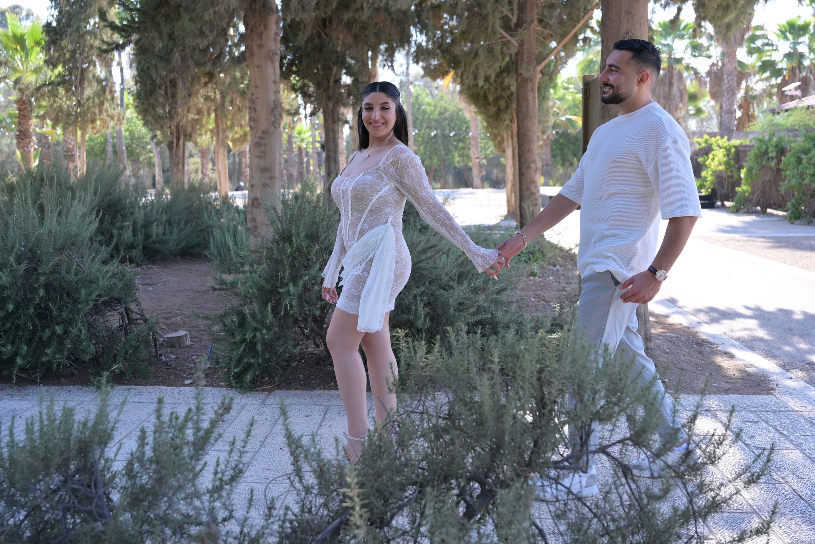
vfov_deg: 36.2
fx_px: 829
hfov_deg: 52.4
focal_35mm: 37
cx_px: 401
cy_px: 223
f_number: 3.5
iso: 160
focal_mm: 30.5
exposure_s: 1/320
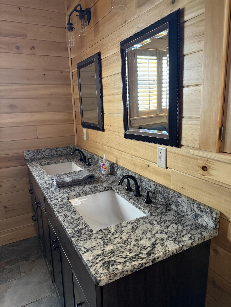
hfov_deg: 56.8
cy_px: 154
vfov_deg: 71.6
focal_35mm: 24
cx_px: 116
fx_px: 214
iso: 500
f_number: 1.78
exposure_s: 1/60
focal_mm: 6.76
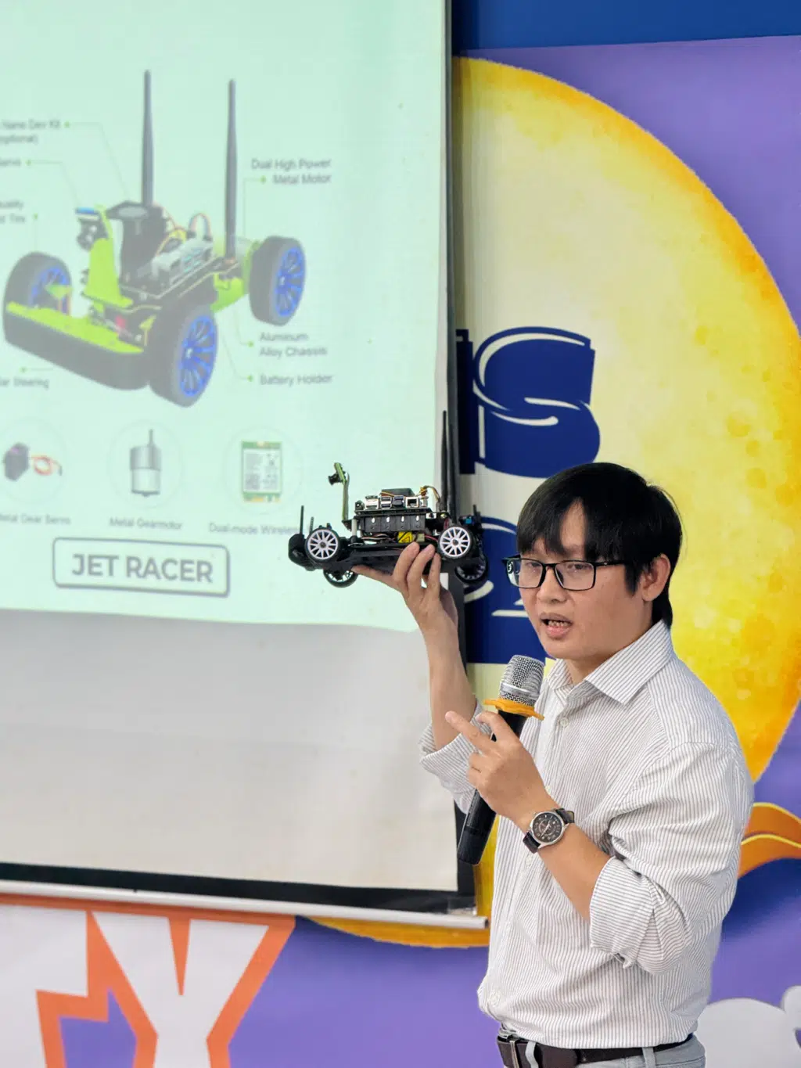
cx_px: 400
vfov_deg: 16.4
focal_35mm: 120
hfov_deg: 12.3
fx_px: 3702
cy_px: 534
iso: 250
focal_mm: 15.66
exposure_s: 1/61
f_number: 2.8
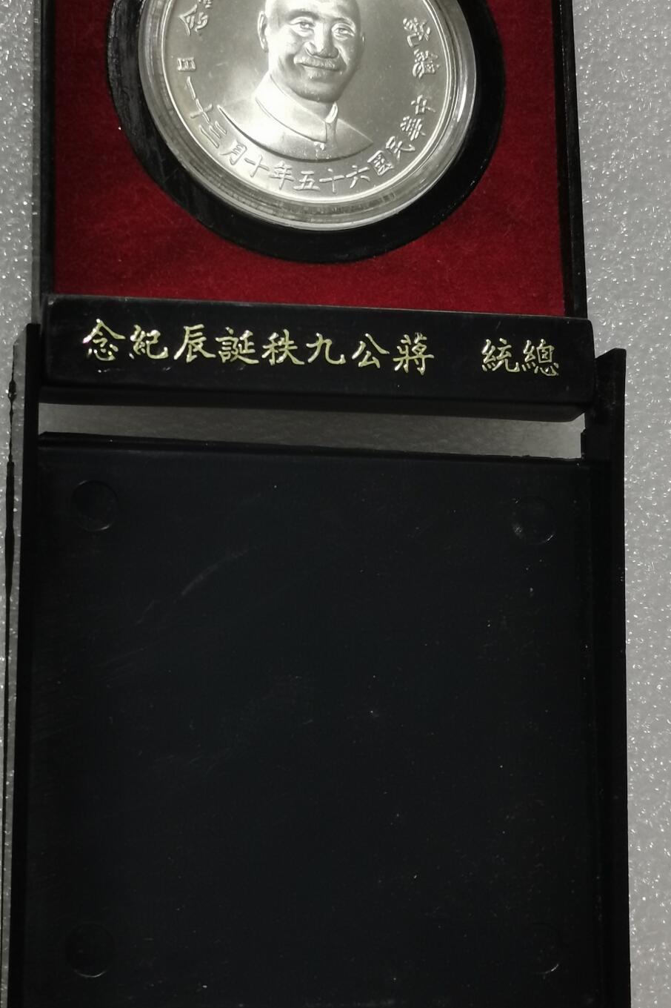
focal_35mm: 84
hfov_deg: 16.2
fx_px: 2350
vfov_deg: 24.1
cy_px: 370
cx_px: 263
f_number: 1.8
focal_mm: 5.58
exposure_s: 1/180
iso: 80
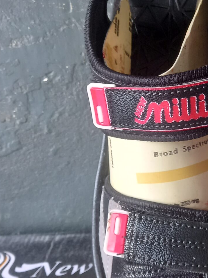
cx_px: 206
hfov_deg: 21.2
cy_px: 124
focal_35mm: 67
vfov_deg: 29.0
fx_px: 537
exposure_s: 1/30
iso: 200
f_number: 2
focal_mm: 4.6
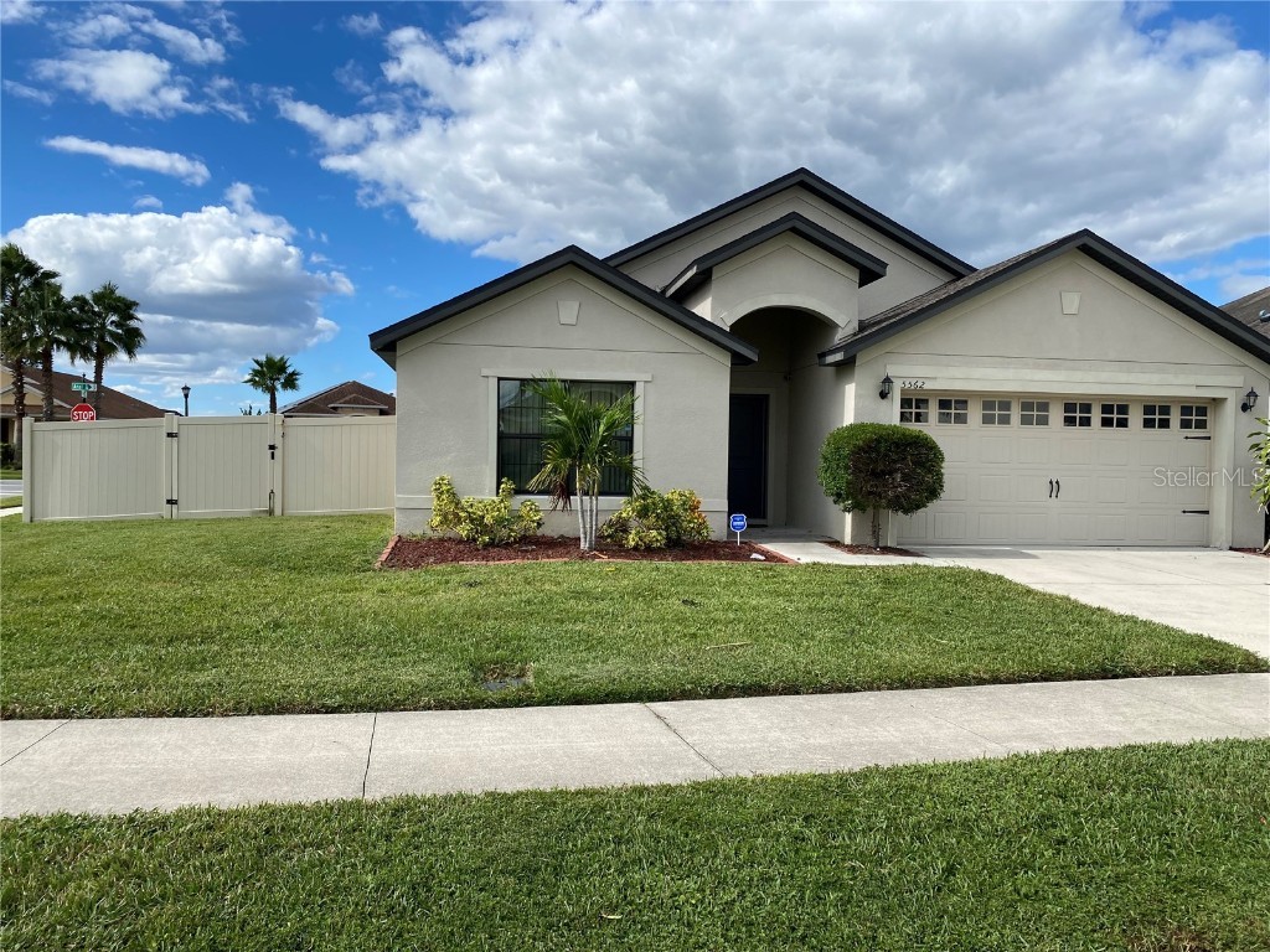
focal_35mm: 26
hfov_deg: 67.3
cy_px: 476
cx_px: 635
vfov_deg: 53.1
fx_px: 954
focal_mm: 4.25
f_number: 1.8
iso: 32
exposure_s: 1/3401
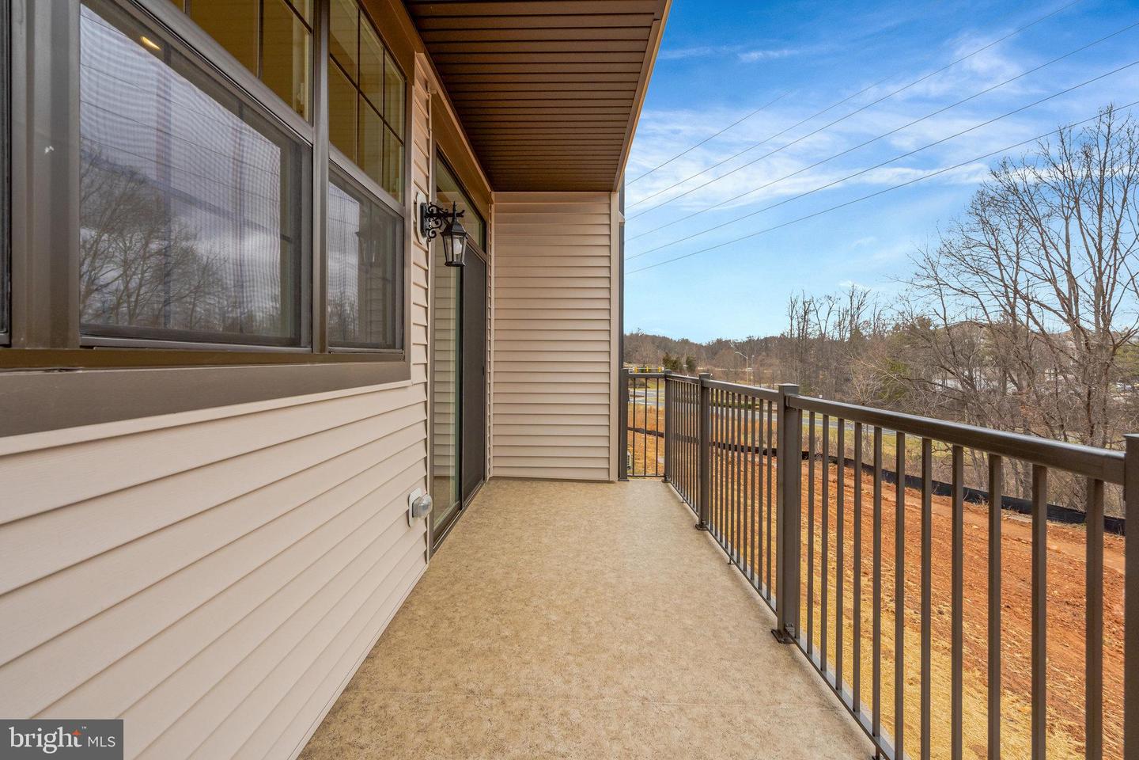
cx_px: 570
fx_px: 506
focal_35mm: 16
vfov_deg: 73.7
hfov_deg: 96.7
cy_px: 380
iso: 1250
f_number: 8
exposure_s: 1/400
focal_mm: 16
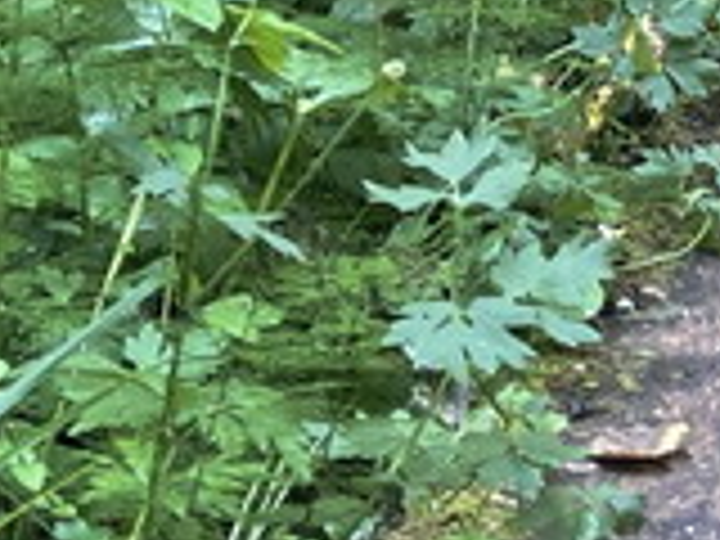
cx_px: 1220
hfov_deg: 12.3
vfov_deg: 9.1
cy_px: -634
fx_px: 3120
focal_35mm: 150
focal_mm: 5.1
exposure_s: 1/121
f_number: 1.6
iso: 80
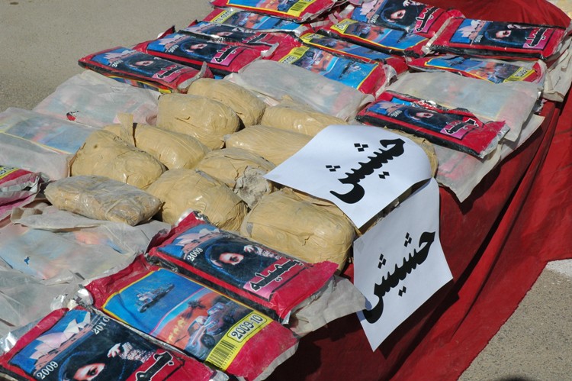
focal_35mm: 72
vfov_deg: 18.9
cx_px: 286
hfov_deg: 28.1
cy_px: 190
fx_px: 1143
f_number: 16
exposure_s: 1/1000
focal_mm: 48
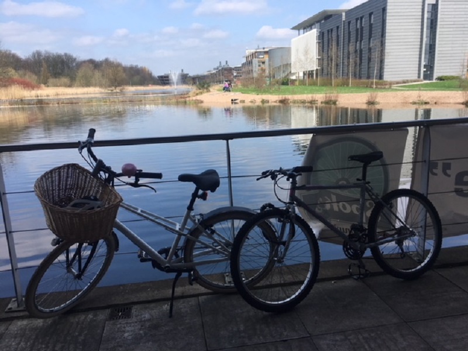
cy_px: 176
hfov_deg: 61.7
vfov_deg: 48.2
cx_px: 234
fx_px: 392
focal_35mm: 29
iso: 25
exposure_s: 1/986
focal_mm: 4.15
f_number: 2.2
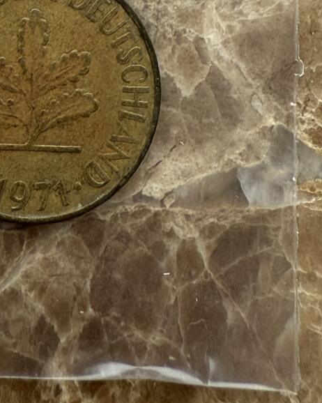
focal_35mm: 73
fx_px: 870
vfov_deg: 23.3
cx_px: 30
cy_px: -109
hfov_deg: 20.5
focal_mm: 2.22
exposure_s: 1/99
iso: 100
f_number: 2.2
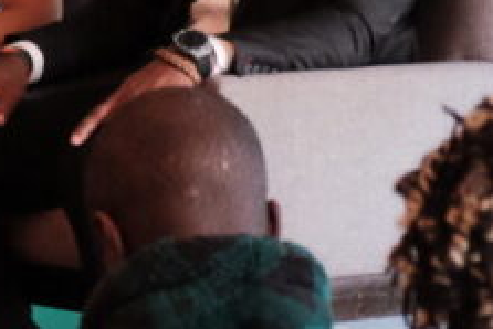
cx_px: -420
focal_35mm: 248
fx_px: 3398
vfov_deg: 5.5
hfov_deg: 8.0
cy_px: -134
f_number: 3.6
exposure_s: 1/100
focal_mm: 35.8
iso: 3200
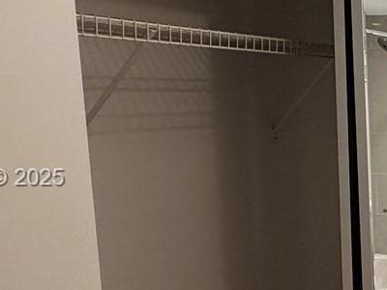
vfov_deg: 26.0
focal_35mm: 56
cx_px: 537
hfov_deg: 27.1
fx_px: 626
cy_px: 179
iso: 200
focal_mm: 2.22
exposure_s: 1/120
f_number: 2.2
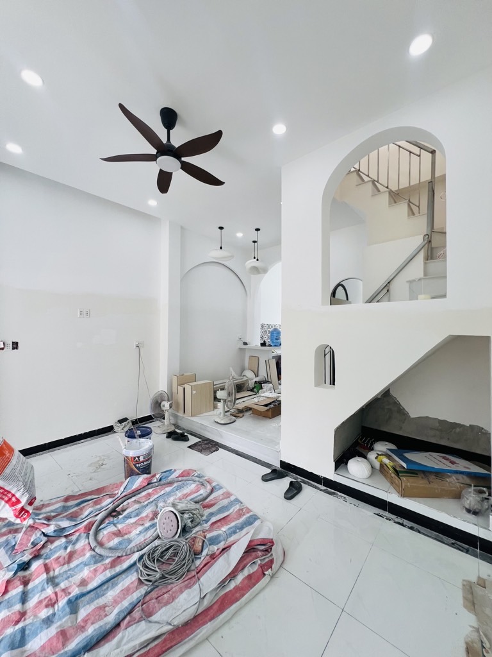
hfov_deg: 89.9
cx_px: 246
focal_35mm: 13
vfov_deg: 106.2
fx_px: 246
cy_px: 328
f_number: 1.8
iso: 50
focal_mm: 1.57
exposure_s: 1/99
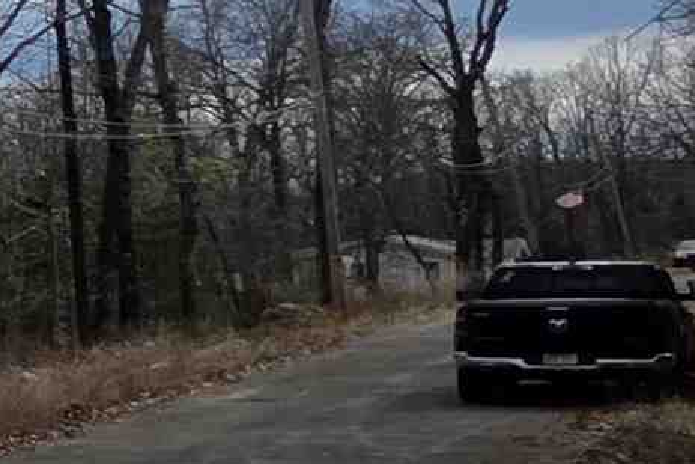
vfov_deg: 15.2
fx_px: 1737
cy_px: 277
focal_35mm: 90
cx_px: -1530
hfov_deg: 10.6
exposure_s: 1/2628
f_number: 1.9
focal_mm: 2.2
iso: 40
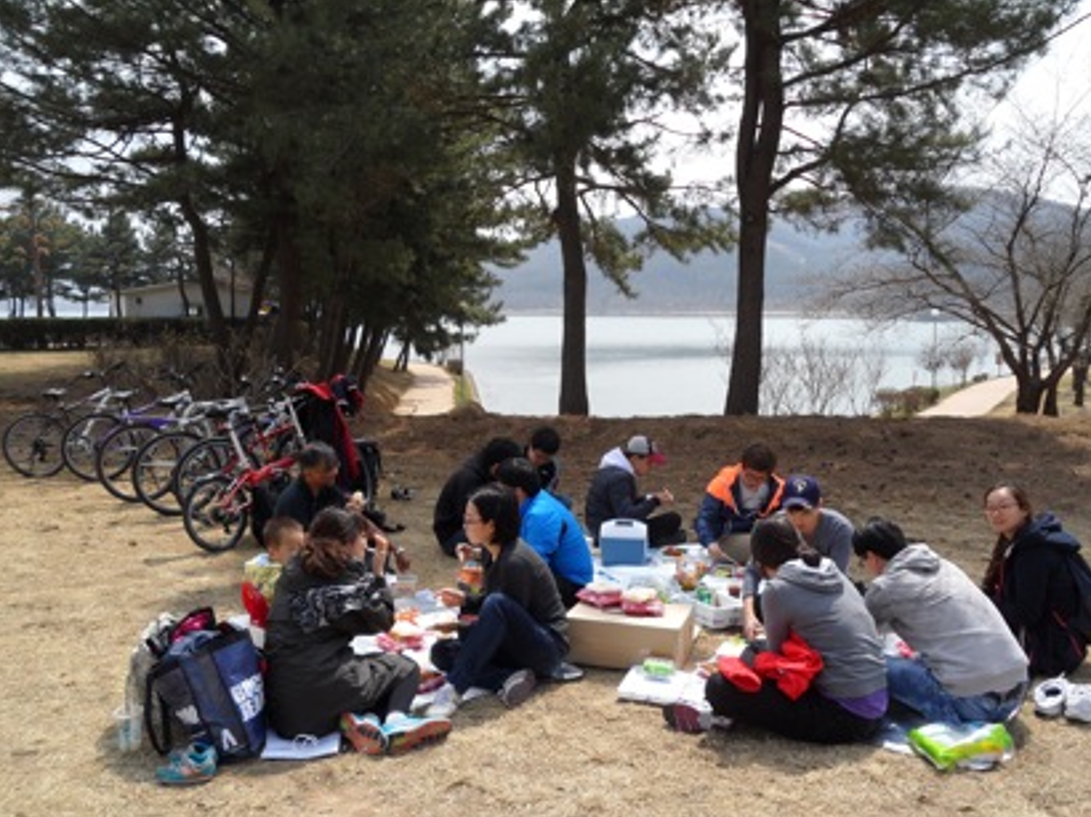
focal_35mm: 29
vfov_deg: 48.2
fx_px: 913
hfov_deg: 61.7
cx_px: 567
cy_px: 426
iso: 80
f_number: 3.5
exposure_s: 1/750
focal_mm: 4.9
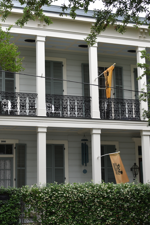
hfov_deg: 20.0
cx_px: 65
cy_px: 113
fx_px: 425
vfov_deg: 29.7
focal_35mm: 68
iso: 100
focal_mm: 45
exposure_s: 1/125
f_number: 5.6
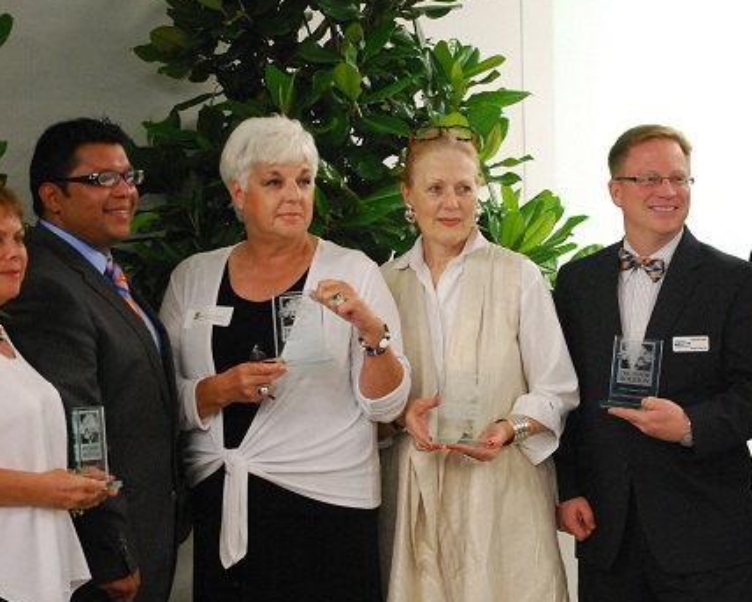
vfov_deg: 14.2
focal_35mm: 109
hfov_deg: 17.7
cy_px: 288
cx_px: 437
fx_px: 2420
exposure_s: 1/25
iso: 1600
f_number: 4
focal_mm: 55
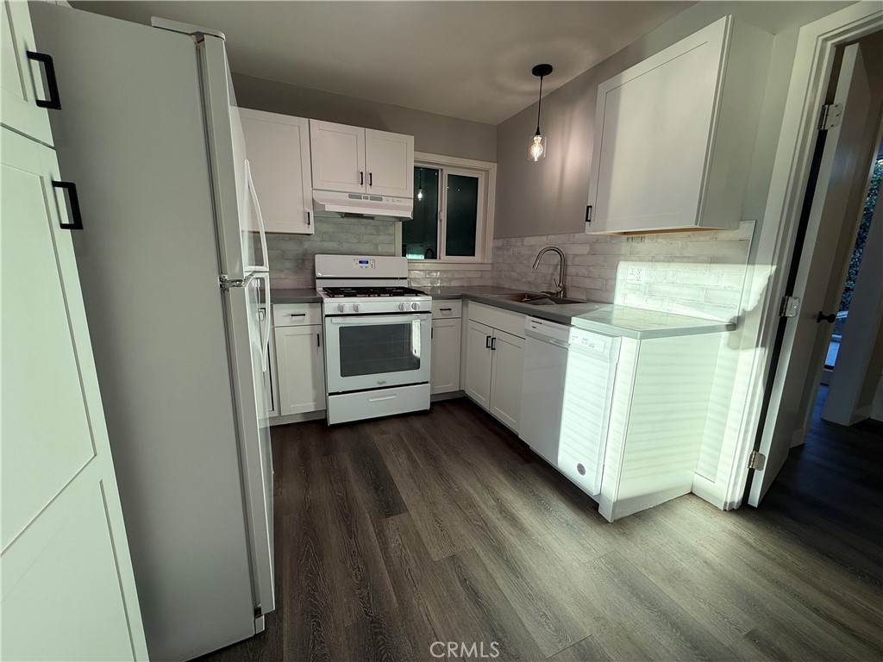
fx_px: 357
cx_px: 442
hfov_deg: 102.1
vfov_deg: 85.7
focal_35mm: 14
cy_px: 331
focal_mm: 2.22
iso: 80
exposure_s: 1/120
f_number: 2.2
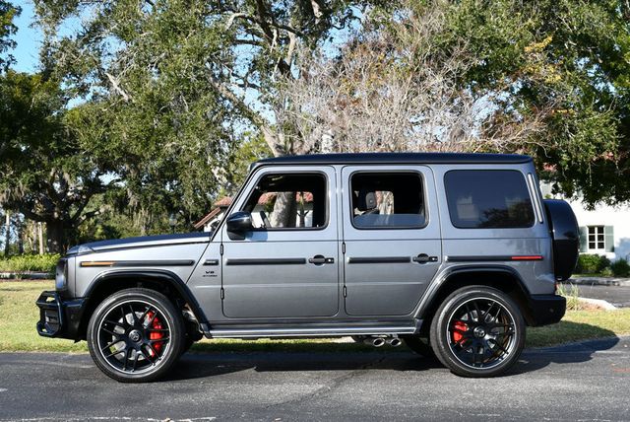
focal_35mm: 50
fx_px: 876
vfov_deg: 27.0
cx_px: 315
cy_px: 211
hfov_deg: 39.6
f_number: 8
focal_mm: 25
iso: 160
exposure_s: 1/250
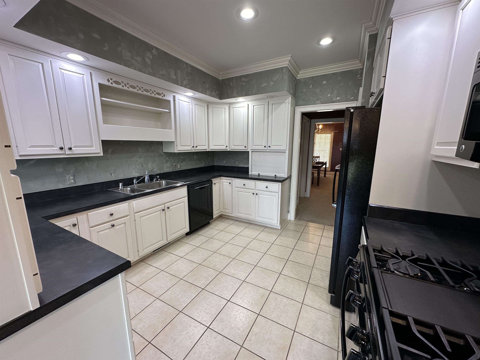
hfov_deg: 102.1
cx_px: 240
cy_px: 180
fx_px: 194
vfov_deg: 85.7
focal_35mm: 14
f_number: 2.2
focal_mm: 2.22
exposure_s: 1/120
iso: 160
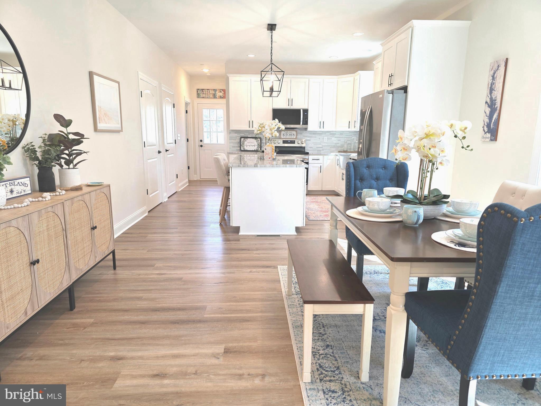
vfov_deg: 58.9
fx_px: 359
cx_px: 270
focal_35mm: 23
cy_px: 203
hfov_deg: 73.9
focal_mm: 6.3
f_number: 1.7
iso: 100
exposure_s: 1/120
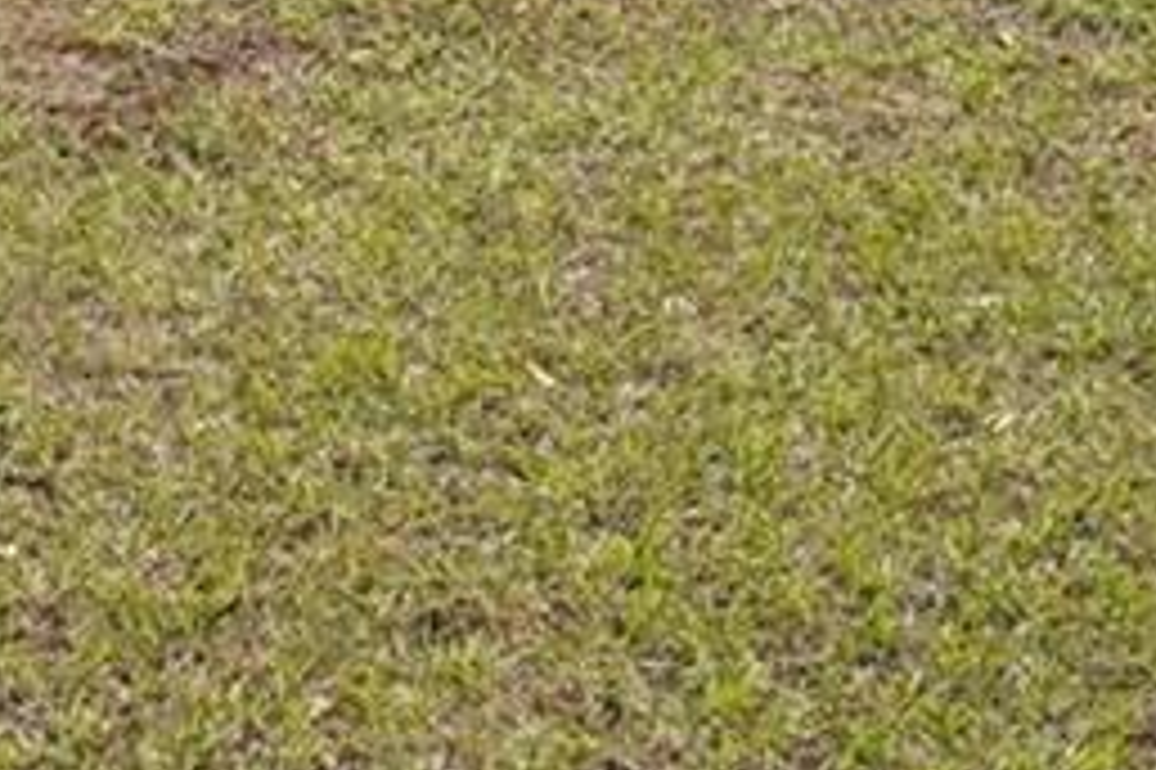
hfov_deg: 19.1
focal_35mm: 106
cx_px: 265
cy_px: -1117
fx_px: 3401
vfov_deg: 10.8
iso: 640
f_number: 8
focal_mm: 17
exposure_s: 1/1600
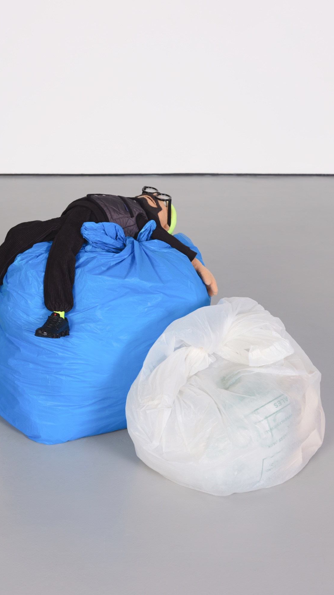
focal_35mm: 55
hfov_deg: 21.8
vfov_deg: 37.9
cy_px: 296
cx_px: 141
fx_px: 866
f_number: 8
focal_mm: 63
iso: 160
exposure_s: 1/125
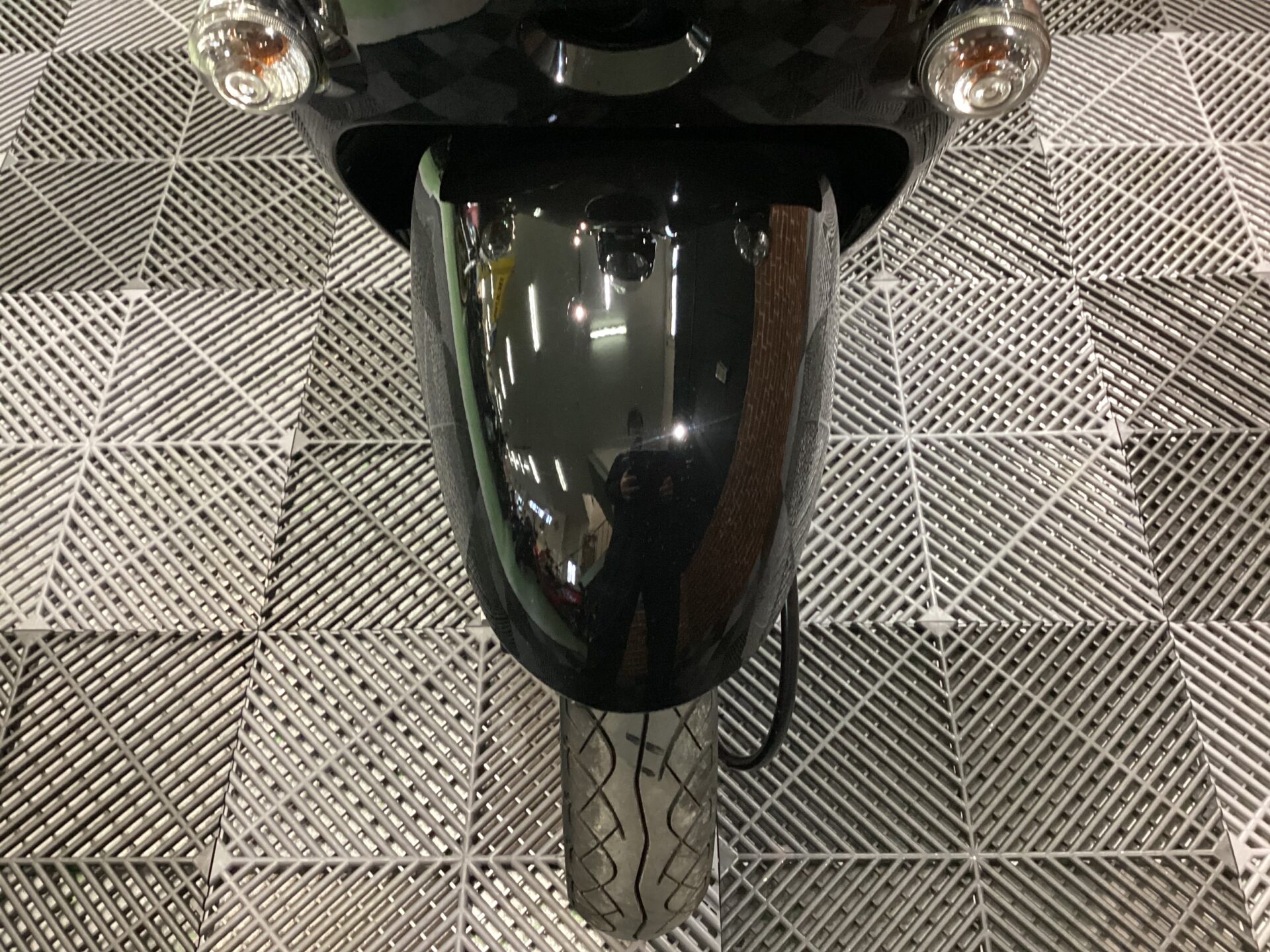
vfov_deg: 45.4
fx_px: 1137
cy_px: 476
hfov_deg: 58.4
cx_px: 635
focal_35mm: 31
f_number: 2.4
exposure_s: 1/30
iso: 400
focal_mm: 3.3
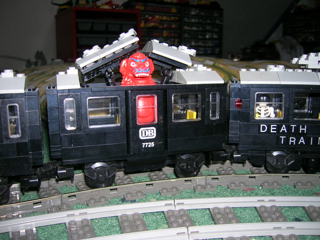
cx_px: 160
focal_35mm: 34
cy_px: 120
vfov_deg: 41.8
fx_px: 314
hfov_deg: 54.0
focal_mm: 5.7
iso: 50
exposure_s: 1/60.1
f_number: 2.9
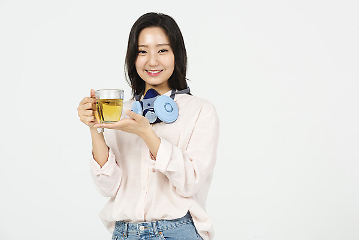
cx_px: 180
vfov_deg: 7.9
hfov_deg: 11.7
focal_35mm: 175
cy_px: 120
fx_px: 1746
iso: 100
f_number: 13
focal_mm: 175
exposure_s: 1/125
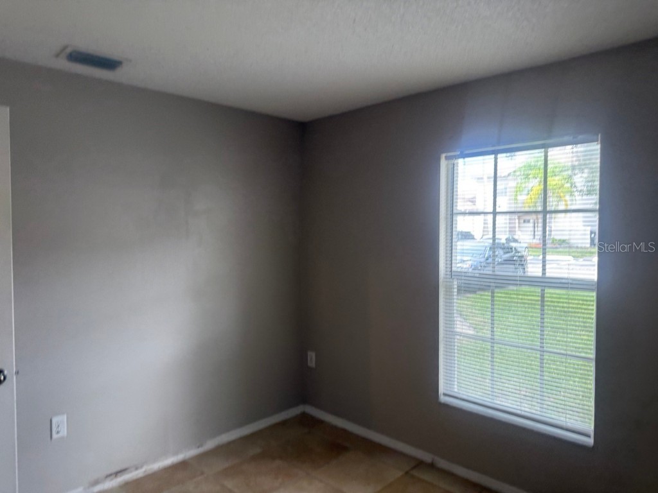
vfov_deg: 56.8
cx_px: 329
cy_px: 246
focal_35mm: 24
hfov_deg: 71.6
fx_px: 456
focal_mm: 6.76
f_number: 1.78
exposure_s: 1/120
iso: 100
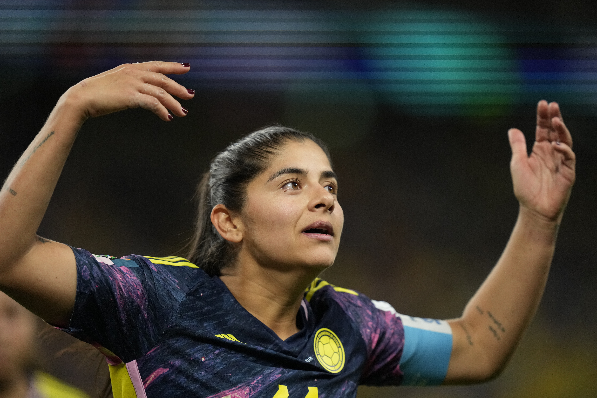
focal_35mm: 400
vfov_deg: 3.4
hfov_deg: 5.2
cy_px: 199
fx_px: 6633
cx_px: 298
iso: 3200
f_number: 2.8
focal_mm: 400
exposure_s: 1/3200
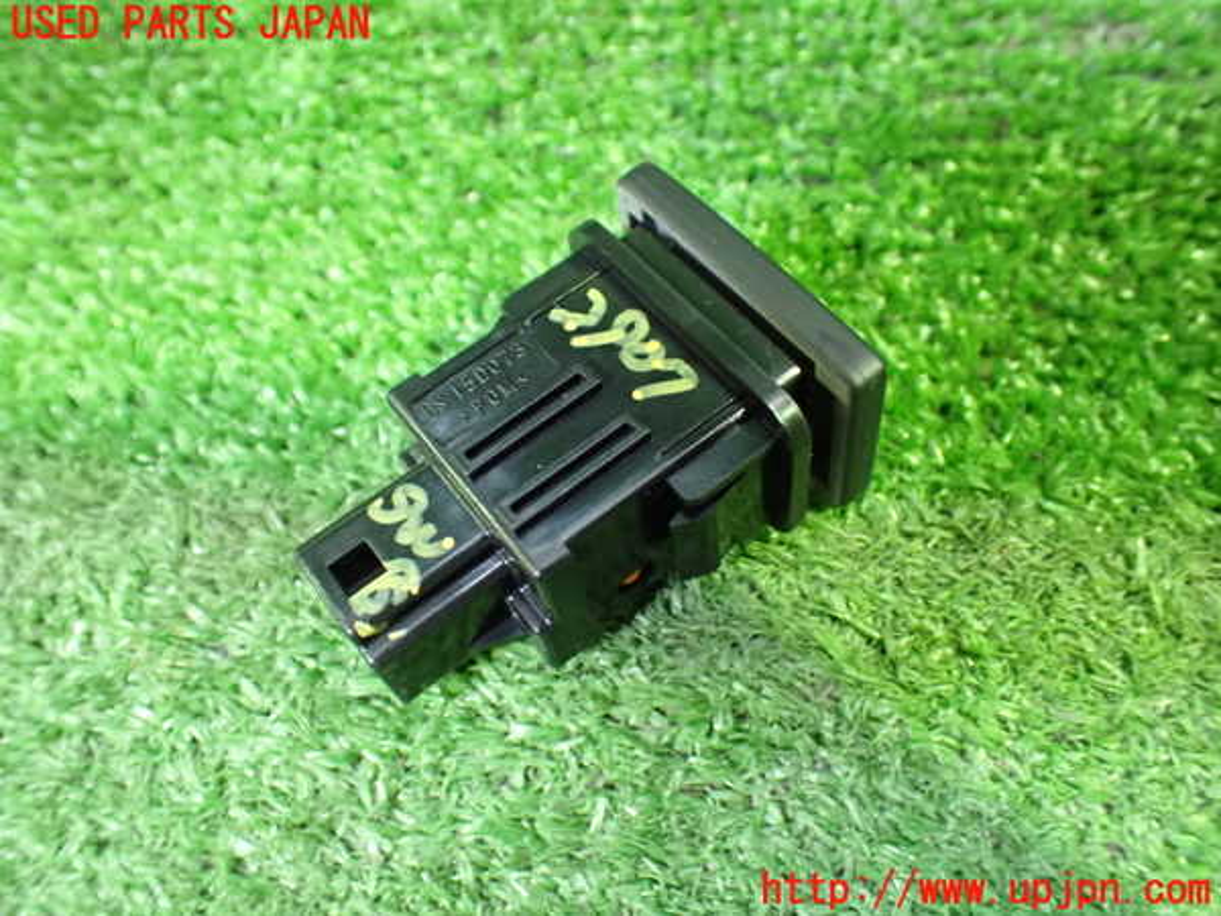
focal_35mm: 30
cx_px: 610
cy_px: 458
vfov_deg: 46.8
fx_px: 1058
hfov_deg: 60.0
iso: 1250
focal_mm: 5.4
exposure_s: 1/30
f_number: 2.3
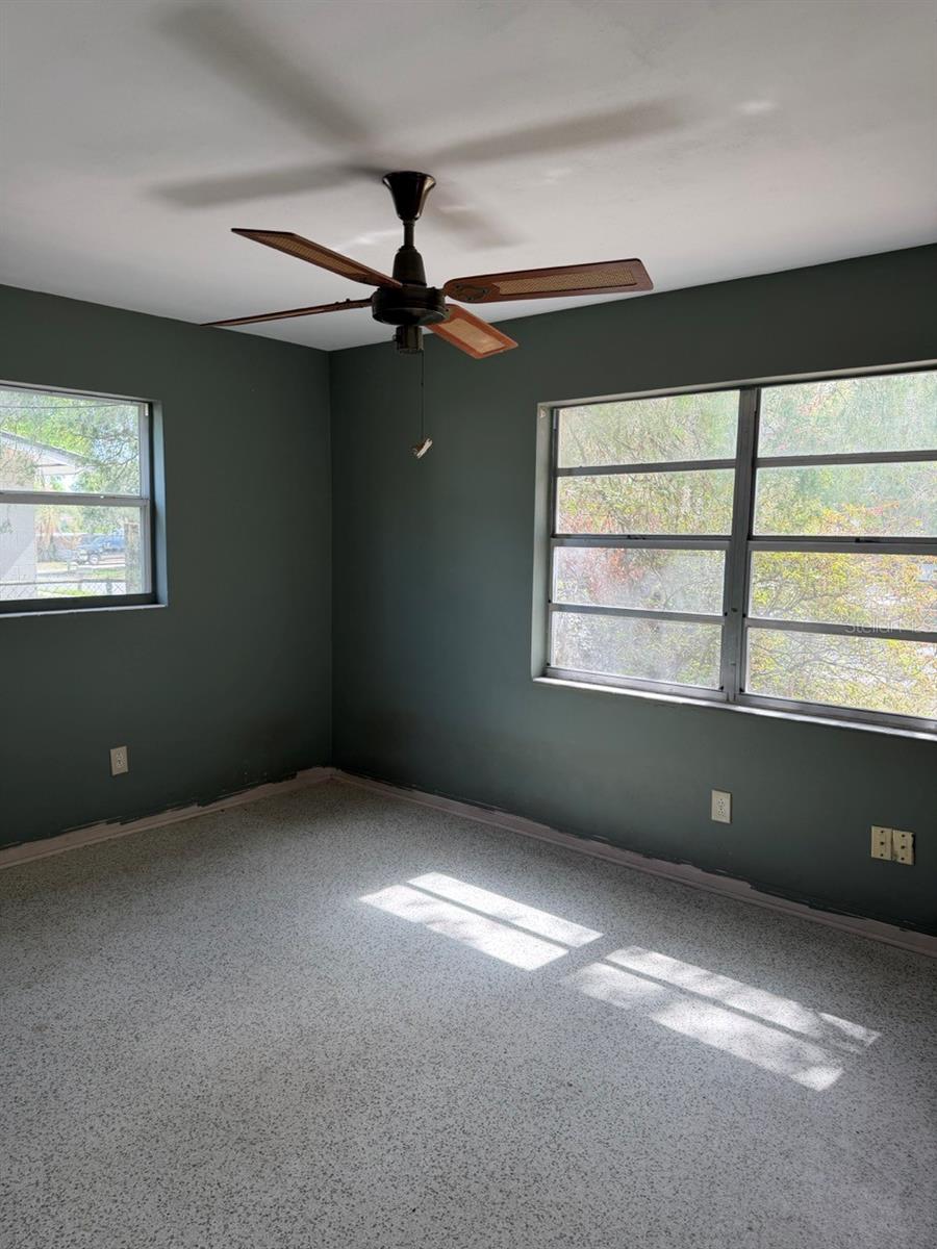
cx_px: 468
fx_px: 866
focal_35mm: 24
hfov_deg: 56.8
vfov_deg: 71.6
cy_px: 624
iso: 80
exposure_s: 1/223
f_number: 1.78
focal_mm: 6.76
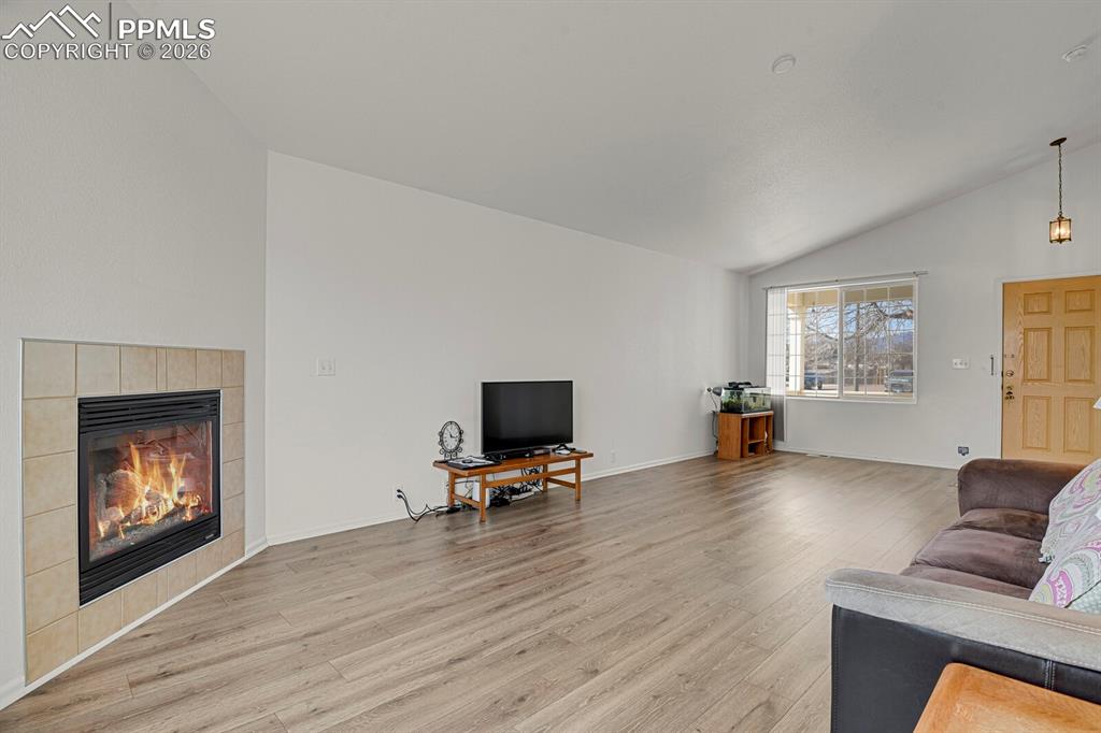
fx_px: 520
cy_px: 366
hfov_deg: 93.3
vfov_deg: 70.4
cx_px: 550
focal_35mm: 17
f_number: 8
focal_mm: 17
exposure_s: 1/1.25
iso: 250
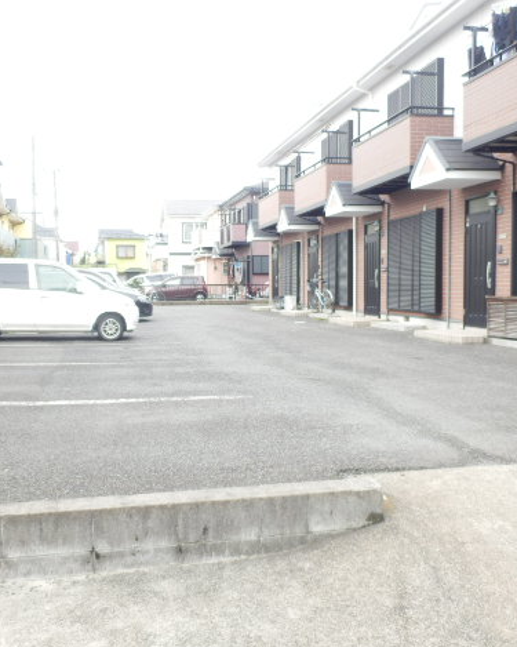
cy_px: 320
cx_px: 219
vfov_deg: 55.7
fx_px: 612
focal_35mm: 32
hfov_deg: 45.6
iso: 80
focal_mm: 4.2
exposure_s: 1/125
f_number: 3
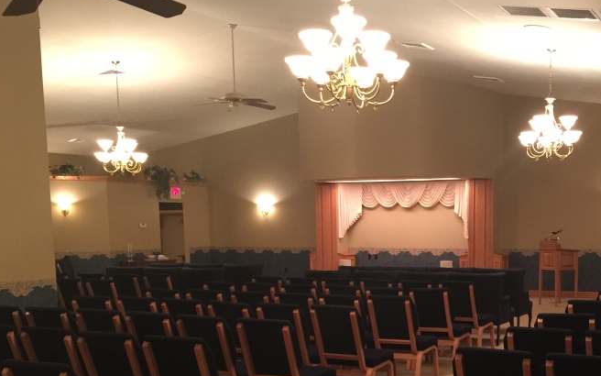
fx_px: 786
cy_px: 326
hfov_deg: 40.9
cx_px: 432
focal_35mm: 48
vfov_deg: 26.1
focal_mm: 4.15
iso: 125
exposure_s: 1/10
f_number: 2.2
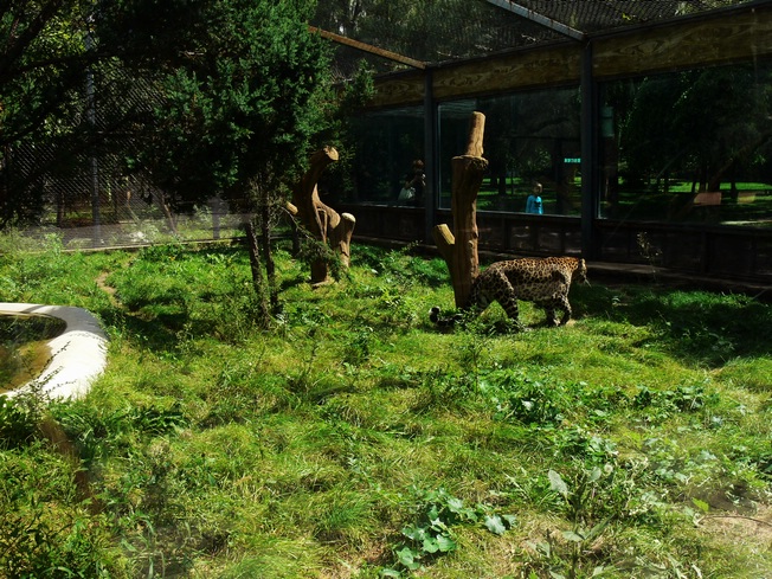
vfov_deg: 40.7
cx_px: 386
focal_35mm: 35
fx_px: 781
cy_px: 290
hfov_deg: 52.6
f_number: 5.6
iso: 80
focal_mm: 7.4
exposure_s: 1/200
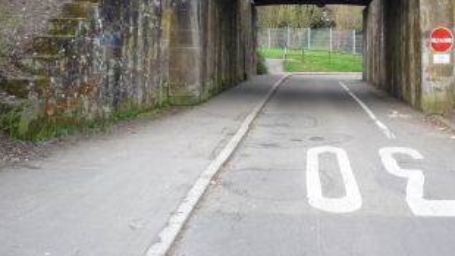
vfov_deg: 21.7
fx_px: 651
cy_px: 25
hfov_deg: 38.2
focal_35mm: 54
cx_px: 292
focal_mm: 5.2
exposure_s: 1/100
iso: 100
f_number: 3.5
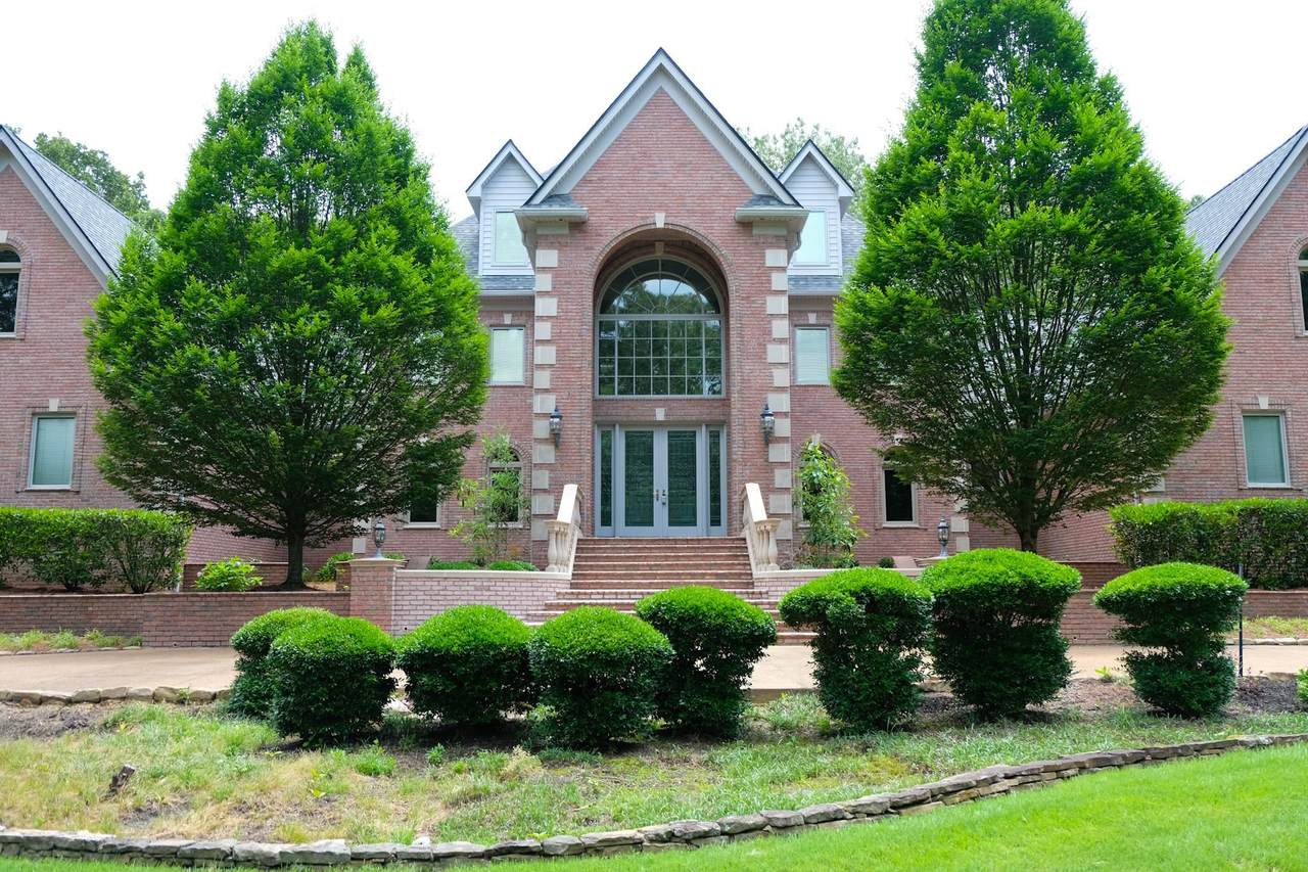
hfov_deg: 65.5
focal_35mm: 28
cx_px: 654
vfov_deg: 46.4
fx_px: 1017
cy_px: 436
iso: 200
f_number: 2.8
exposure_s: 1/500
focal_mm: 18.8
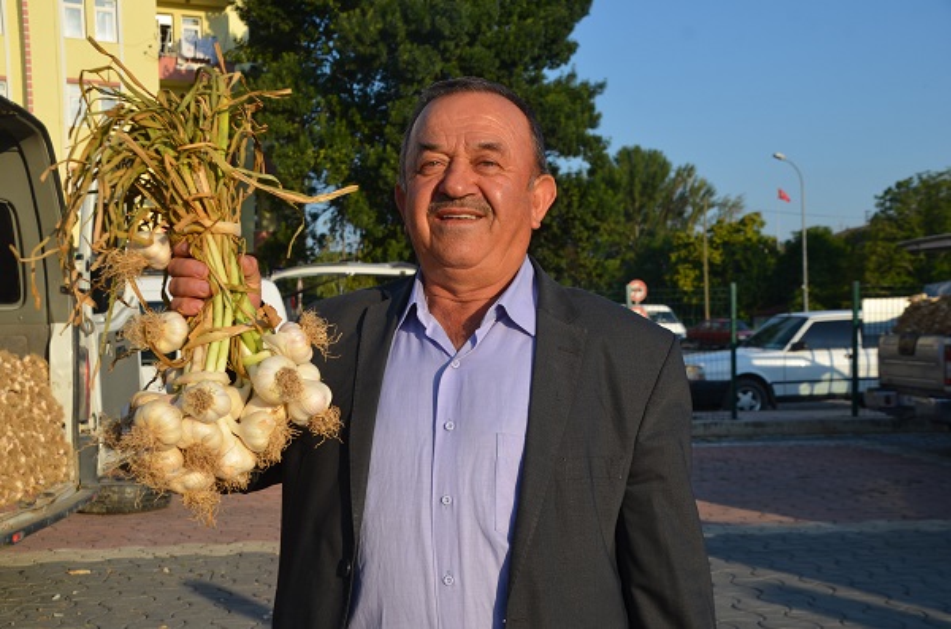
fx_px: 1265
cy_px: 314
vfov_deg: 27.9
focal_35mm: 48
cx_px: 476
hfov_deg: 41.2
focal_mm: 32
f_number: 8
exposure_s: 1/250
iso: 100
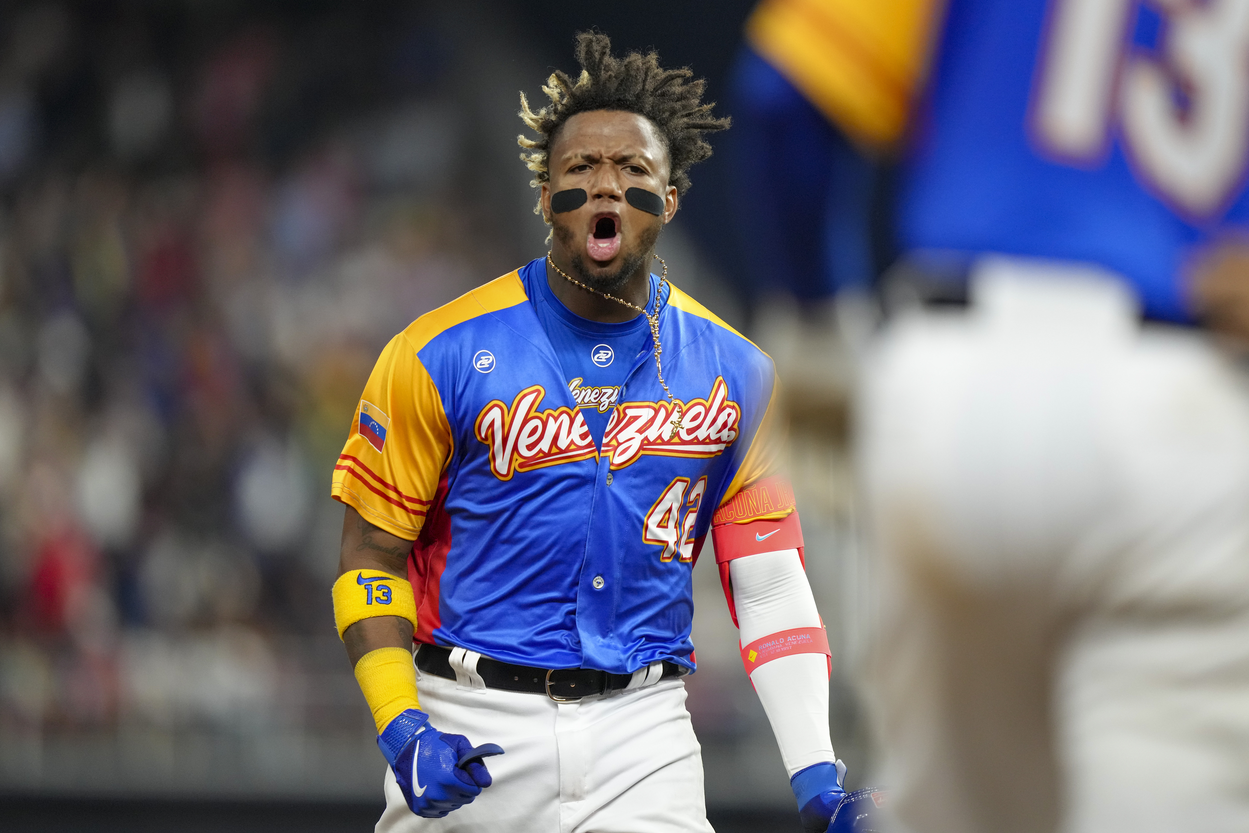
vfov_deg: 3.4
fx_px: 13911
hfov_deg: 5.1
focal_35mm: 401
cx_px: 624
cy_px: 416
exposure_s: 1/2000
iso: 3200
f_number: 2.8
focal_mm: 400
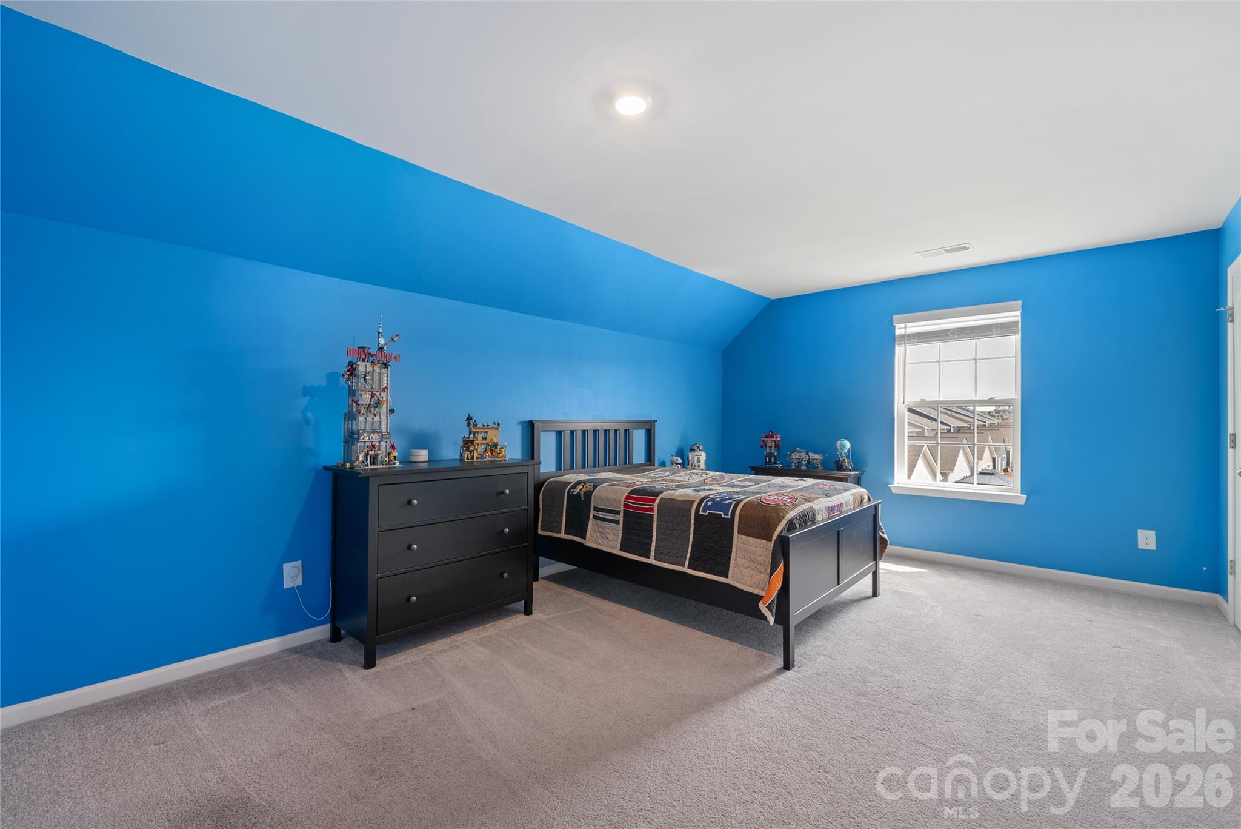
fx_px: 517
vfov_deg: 77.4
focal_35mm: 15
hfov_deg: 100.4
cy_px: 414
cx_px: 620
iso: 100
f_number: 10
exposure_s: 2
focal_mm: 15
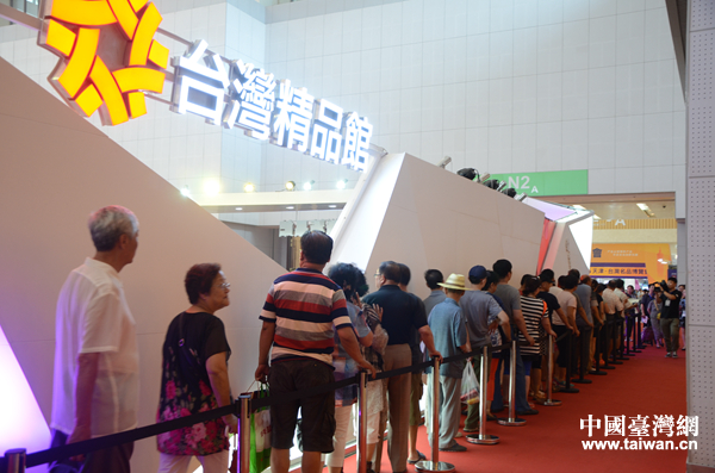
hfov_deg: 53.2
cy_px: 236
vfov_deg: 36.7
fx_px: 713
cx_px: 358
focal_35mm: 36
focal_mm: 24
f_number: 3.8
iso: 320
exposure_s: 1/20
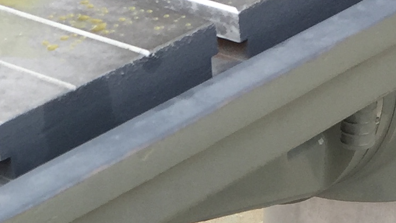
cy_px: 528
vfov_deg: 8.1
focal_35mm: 138
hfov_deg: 15.5
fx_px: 1449
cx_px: 115
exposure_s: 1/638
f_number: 2.2
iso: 32
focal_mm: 4.15
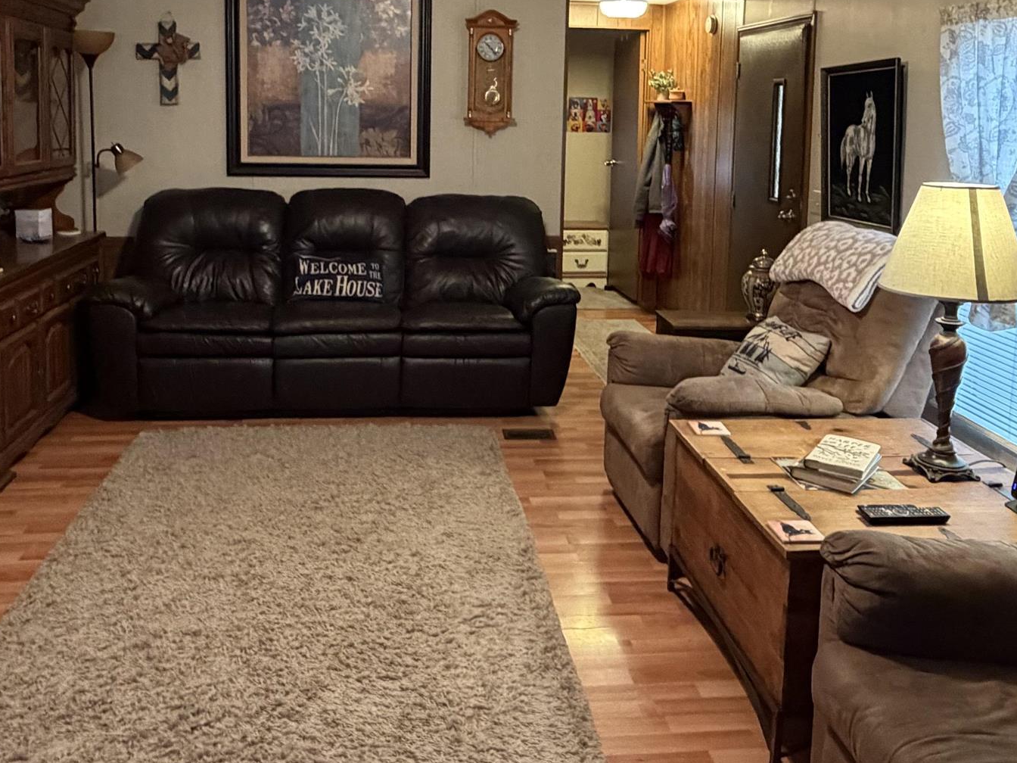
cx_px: 498
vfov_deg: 42.9
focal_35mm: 32
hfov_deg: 56.8
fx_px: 940
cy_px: 197
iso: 640
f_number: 2.2
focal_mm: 2.22
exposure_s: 1/60
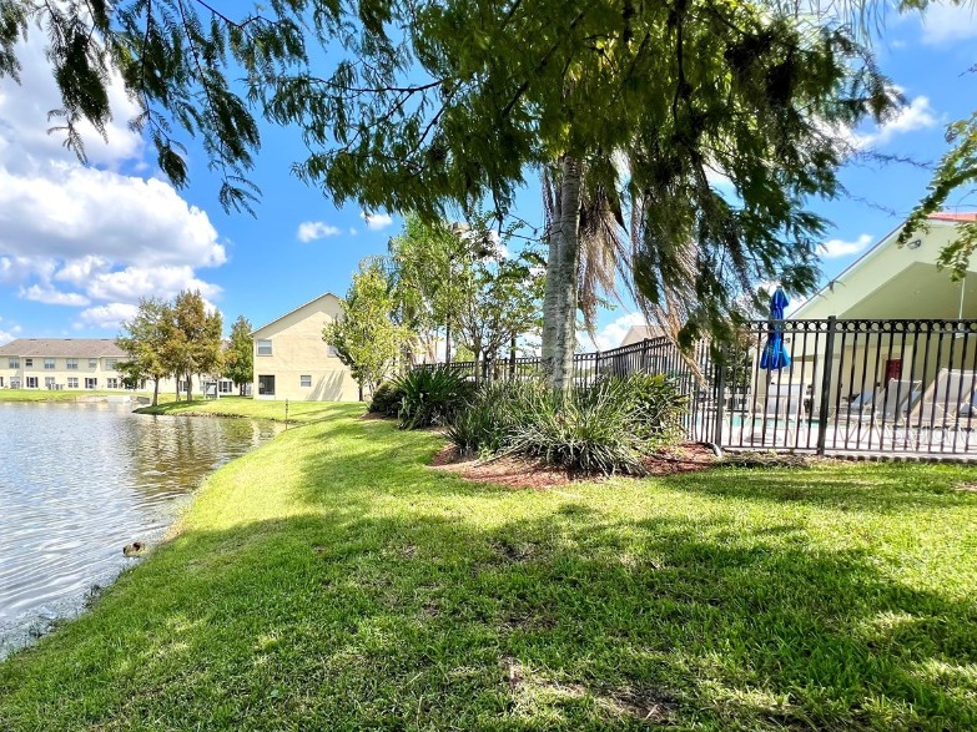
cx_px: 368
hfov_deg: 89.3
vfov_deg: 74.1
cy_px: 431
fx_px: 480
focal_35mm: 17
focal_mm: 1.57
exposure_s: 1/927
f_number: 1.8
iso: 32
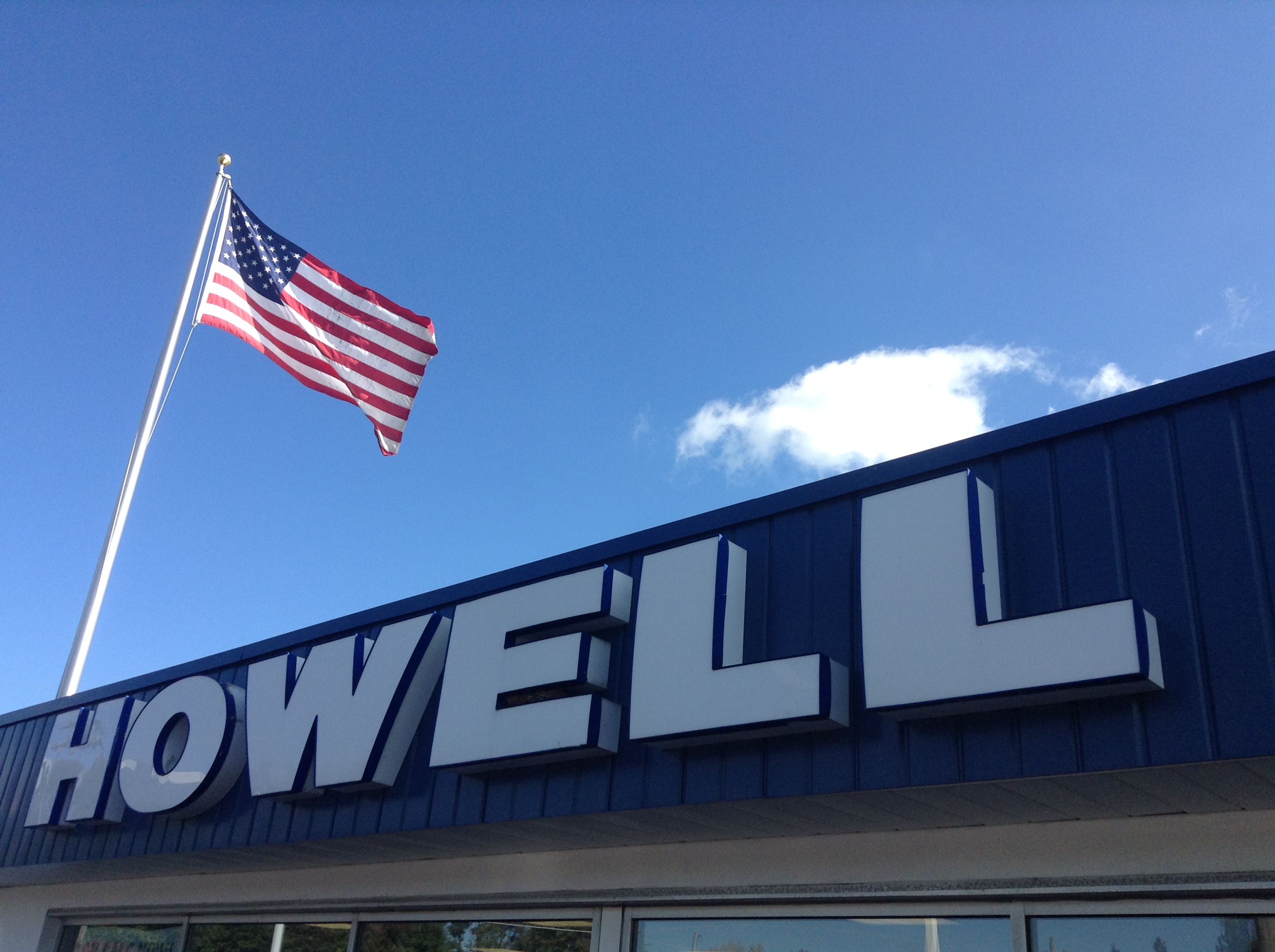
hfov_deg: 55.4
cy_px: 476
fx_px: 1214
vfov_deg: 42.8
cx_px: 638
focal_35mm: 33
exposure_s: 1/715
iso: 25
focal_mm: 3.3
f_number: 2.4
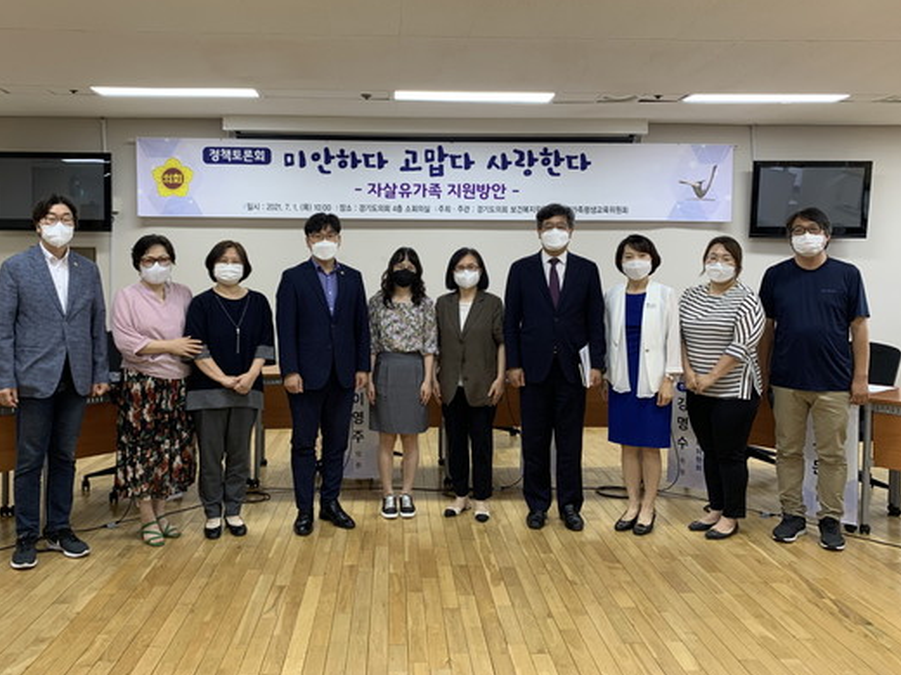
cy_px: 299
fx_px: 781
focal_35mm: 30
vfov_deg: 46.7
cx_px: 407
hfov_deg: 59.8
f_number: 1.8
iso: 50
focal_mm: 4.25
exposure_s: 1/60
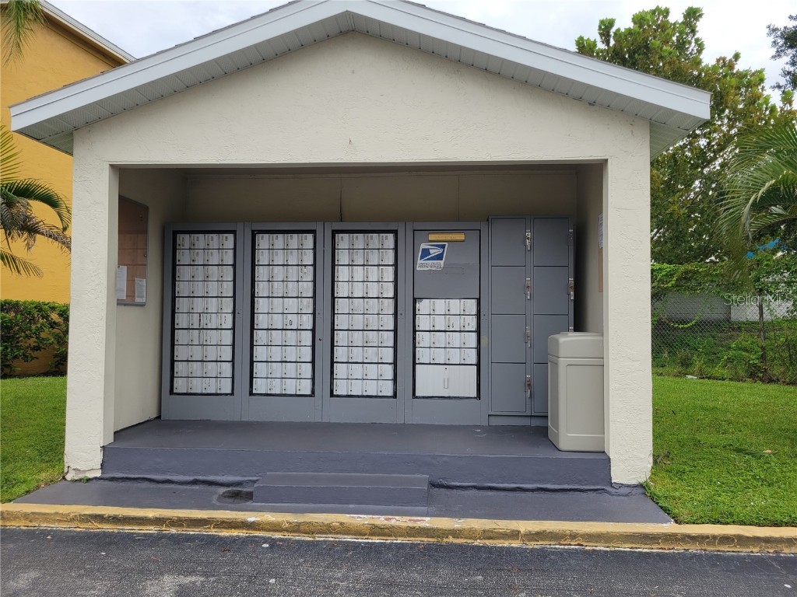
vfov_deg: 53.1
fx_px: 599
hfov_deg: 67.3
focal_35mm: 26
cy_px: 298
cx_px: 398
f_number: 1.8
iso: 40
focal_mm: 5.4
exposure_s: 1/1550
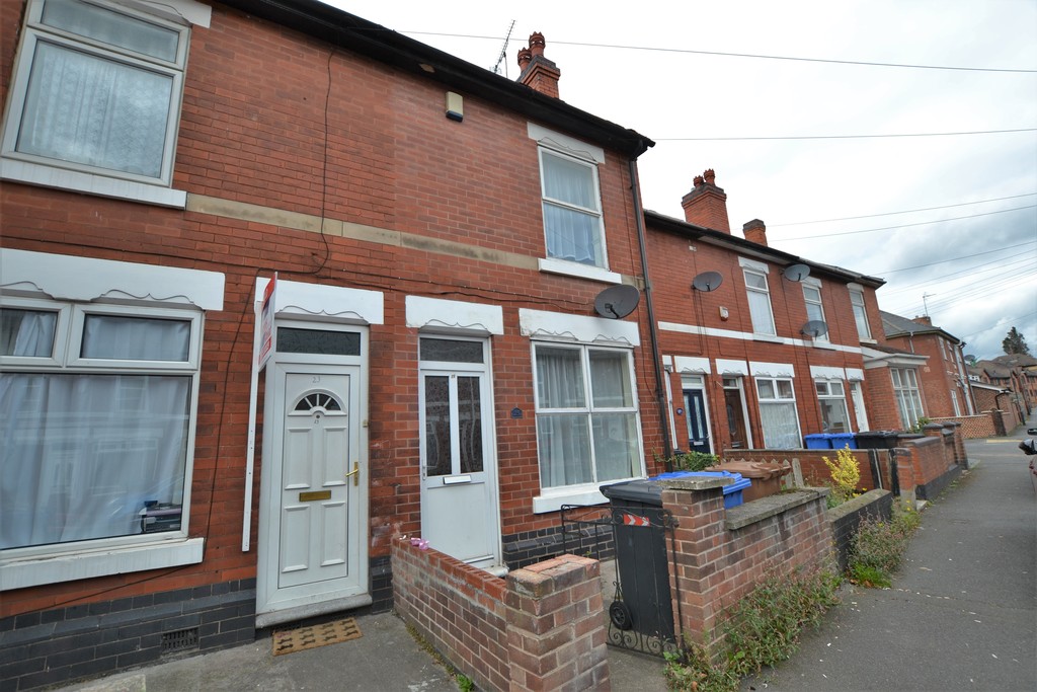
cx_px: 518
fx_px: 432
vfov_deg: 77.3
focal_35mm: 15
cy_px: 346
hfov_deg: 100.4
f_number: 6.3
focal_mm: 10
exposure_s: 1/200
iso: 100
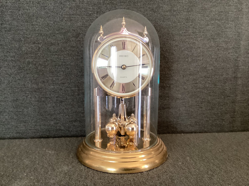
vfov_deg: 45.4
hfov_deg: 58.3
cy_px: 93
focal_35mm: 31
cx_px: 124
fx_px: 223
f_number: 2.4
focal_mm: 3.3
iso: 400
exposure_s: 1/33
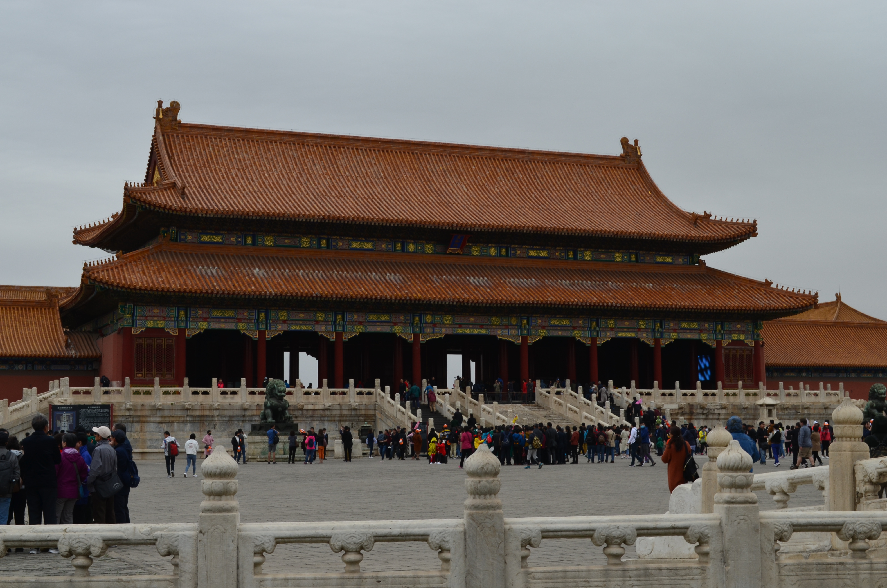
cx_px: 444
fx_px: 1475
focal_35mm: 60
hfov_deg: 33.5
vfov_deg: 22.5
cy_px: 294
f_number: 10
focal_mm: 40
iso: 200
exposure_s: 1/80
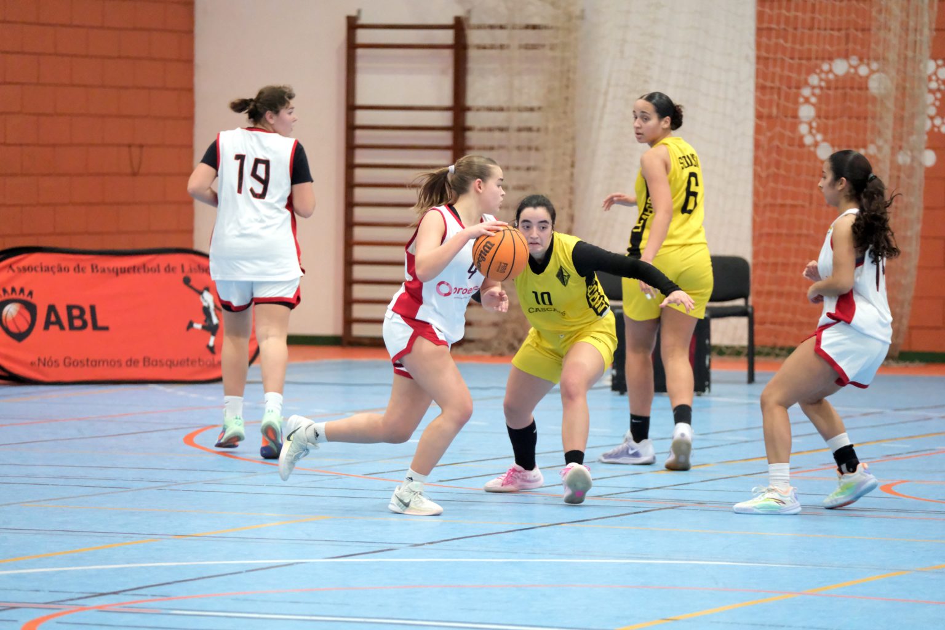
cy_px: 315
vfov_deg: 6.5
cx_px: 472
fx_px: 5512
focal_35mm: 210
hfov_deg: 9.8
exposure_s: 1/1000
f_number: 2.8
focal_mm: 140
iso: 10000
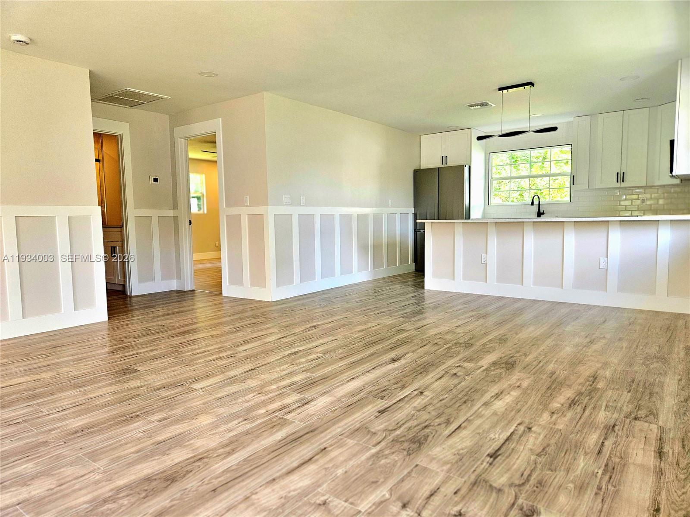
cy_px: 258
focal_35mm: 23
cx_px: 345
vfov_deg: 58.9
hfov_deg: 73.9
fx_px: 458
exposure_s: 1/120
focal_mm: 5.4
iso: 80
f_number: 1.8
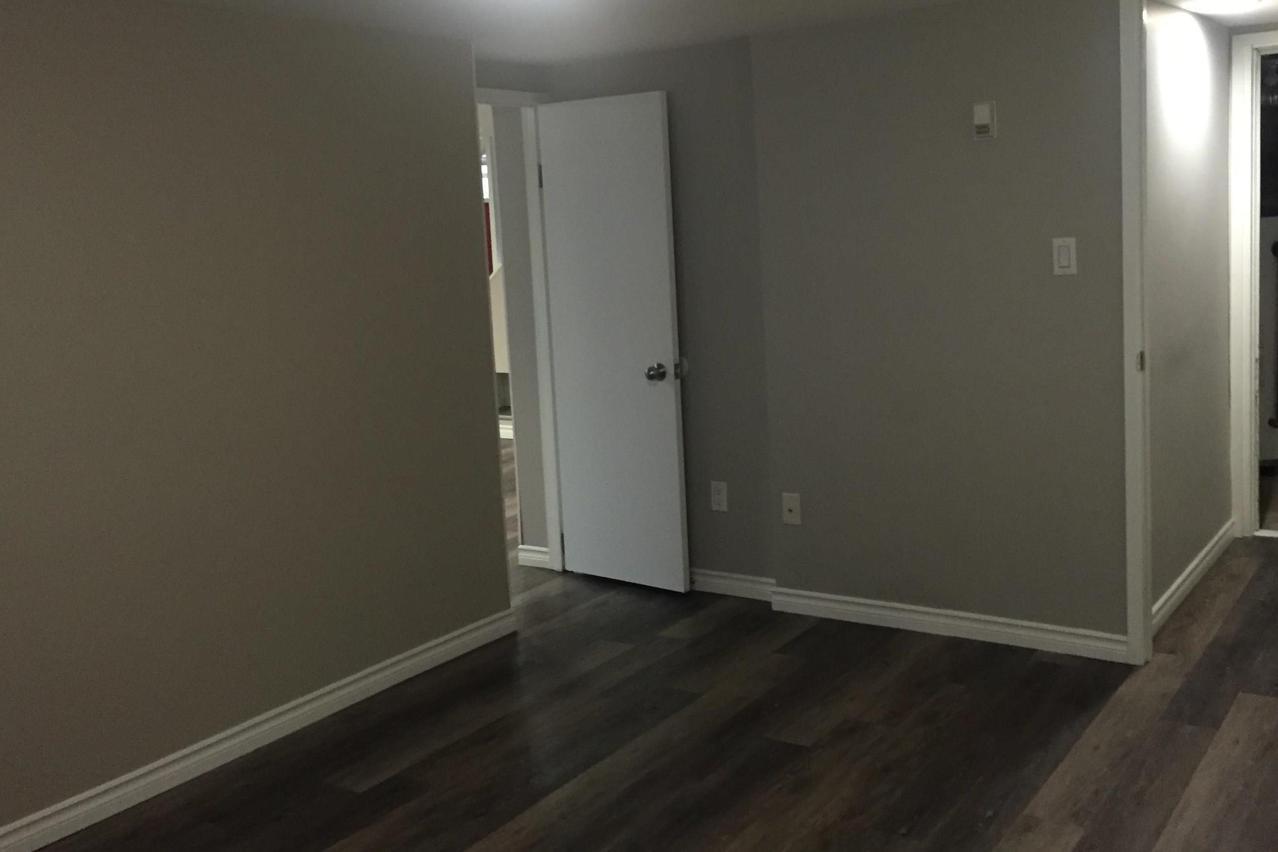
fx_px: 1242
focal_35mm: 35
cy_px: 363
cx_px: 689
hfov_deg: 54.4
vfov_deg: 37.8
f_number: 2.2
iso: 250
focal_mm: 4.15
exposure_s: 1/15
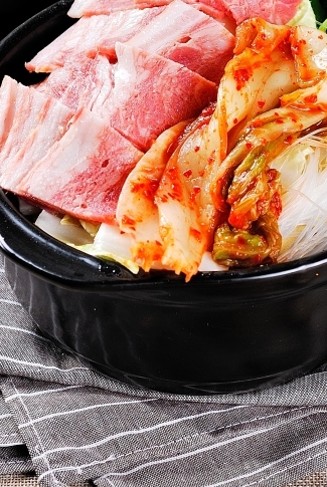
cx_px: 207
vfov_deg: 11.7
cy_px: 78
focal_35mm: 174
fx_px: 2363
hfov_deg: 7.9
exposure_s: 1/160
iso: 100
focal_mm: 55
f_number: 5.6
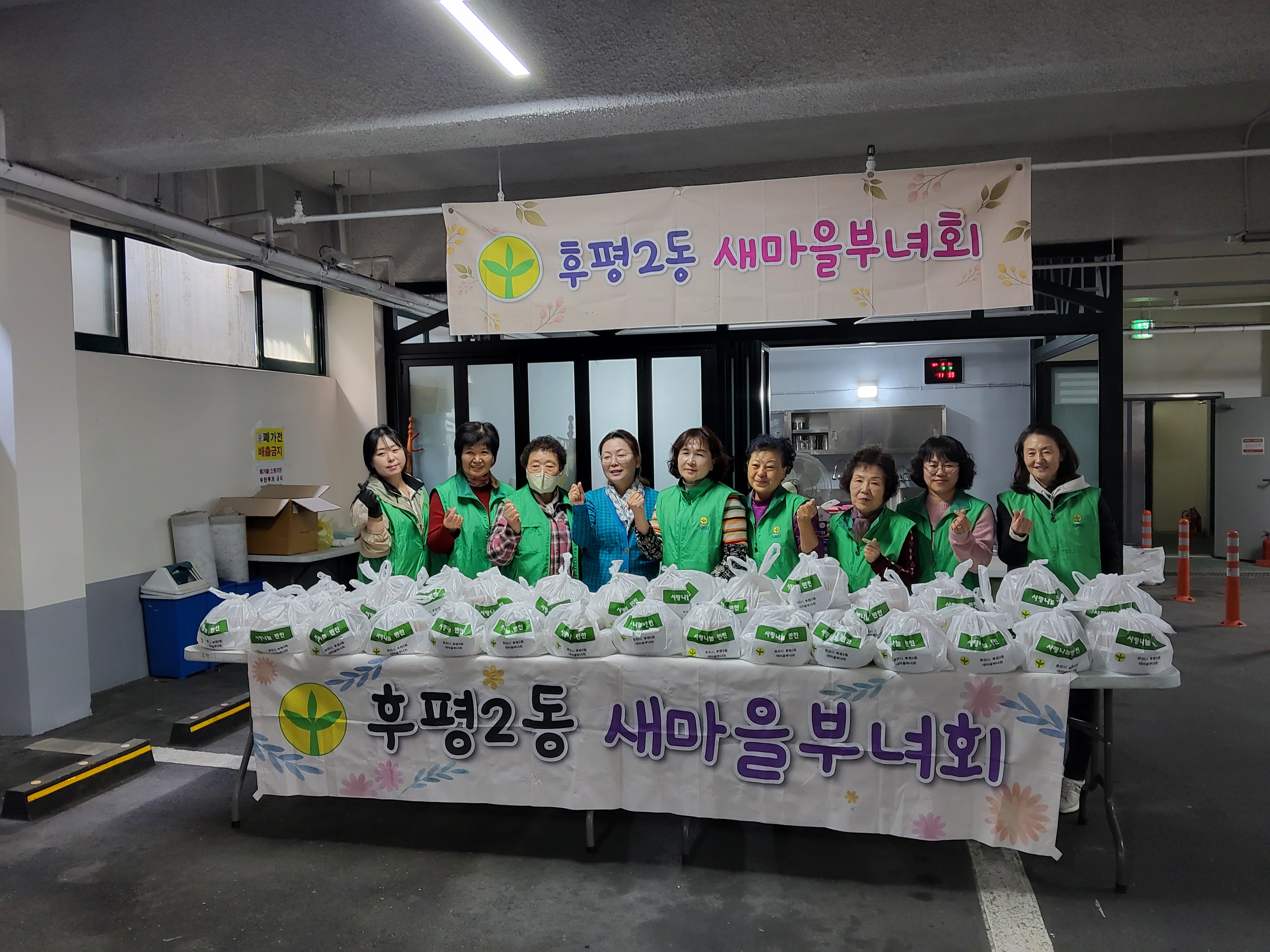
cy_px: 476
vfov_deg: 53.1
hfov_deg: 67.3
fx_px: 954
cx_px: 635
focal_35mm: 26
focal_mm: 3.98
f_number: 1.8
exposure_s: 1/40
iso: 200
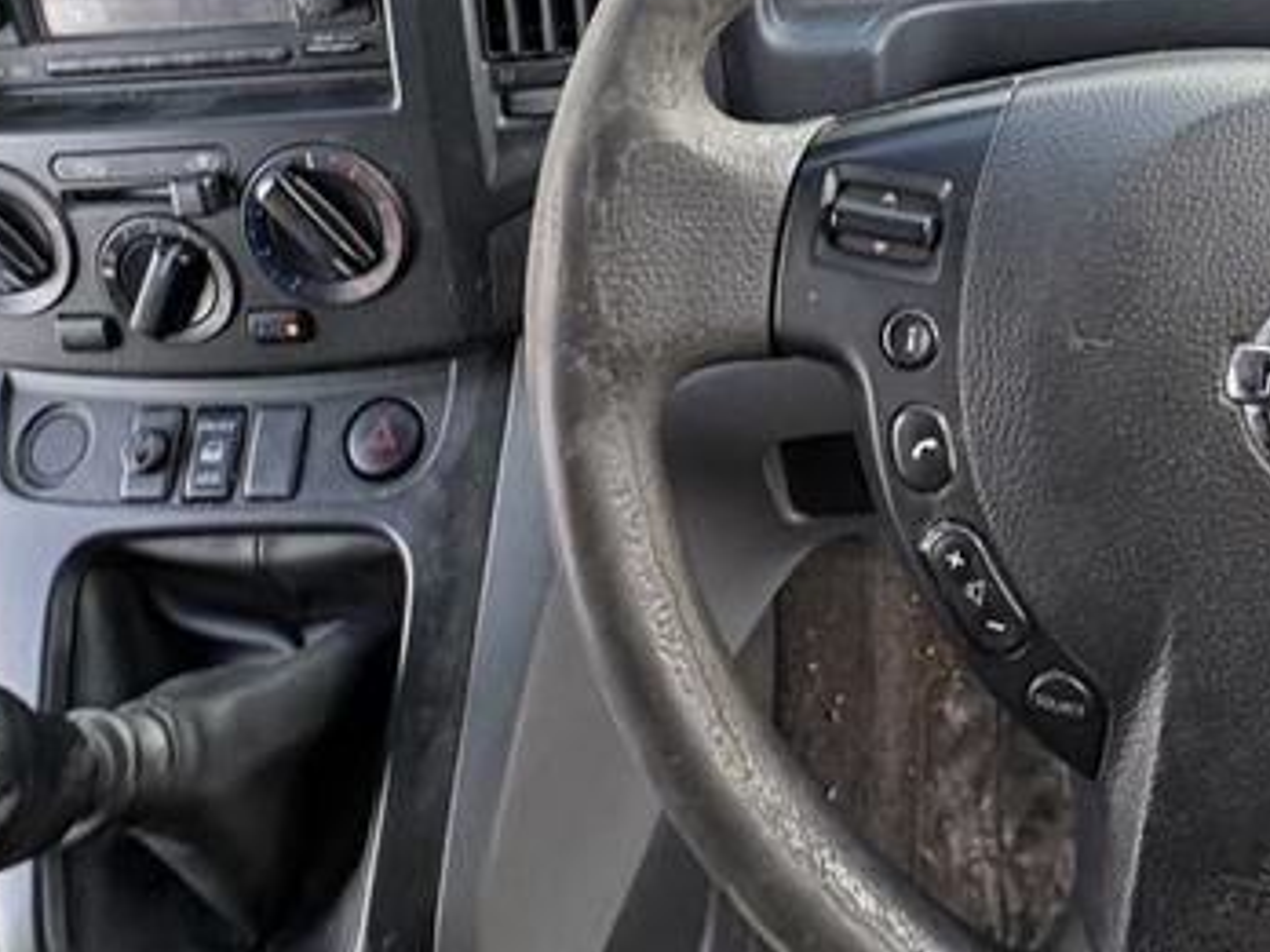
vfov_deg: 36.9
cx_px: 821
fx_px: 1321
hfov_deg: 50.6
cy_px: 80
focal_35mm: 36
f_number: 2.2
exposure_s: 1/81
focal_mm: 2.22
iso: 200
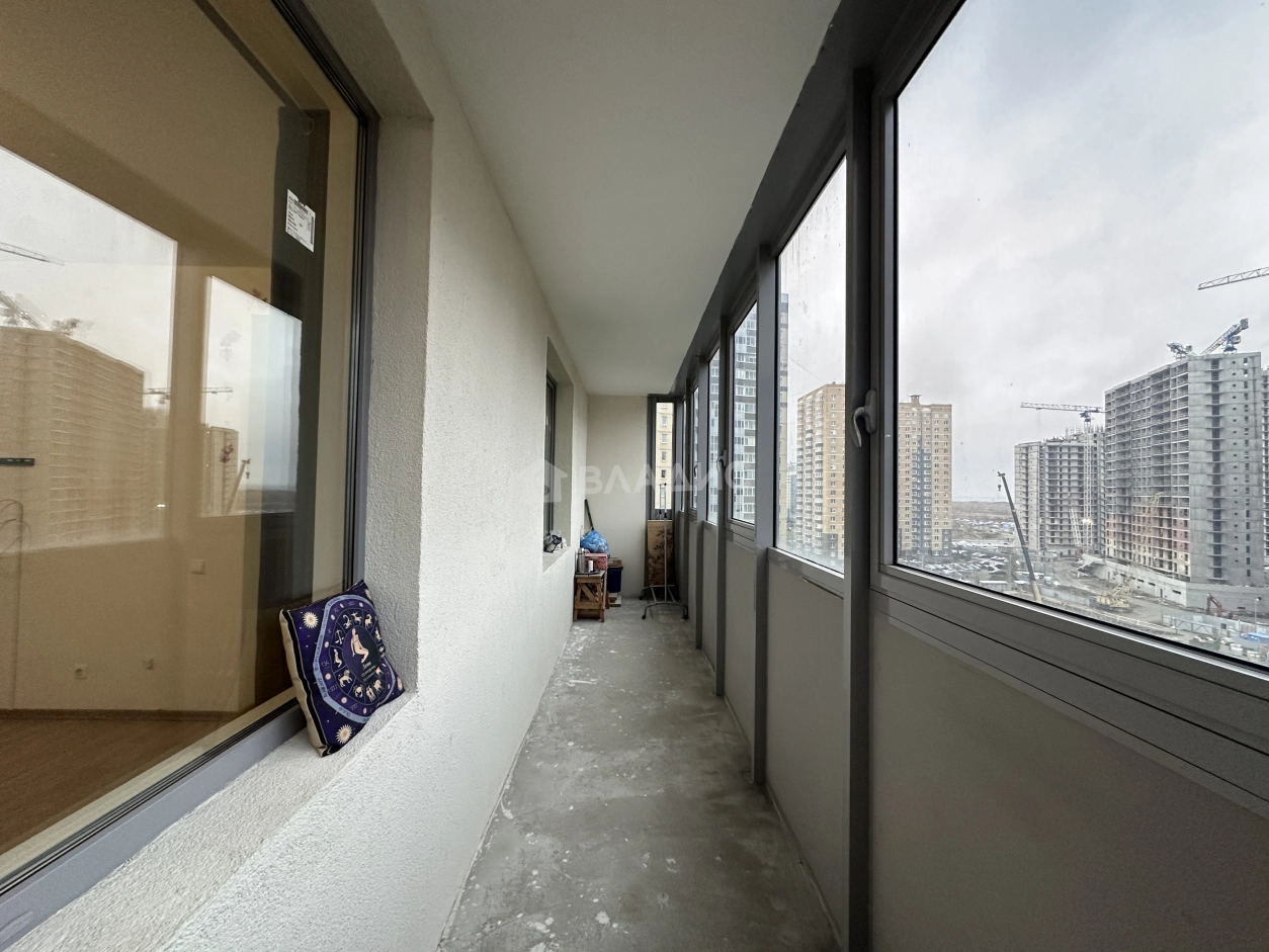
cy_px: 476
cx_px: 634
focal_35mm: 14
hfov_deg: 102.1
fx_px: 513
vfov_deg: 85.7
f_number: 2.2
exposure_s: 1/100
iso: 250
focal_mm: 2.22
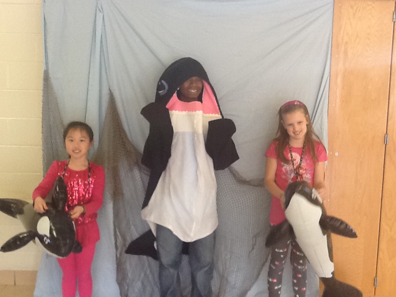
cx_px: 198
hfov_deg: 42.9
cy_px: 148
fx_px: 503
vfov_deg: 32.9
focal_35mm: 44
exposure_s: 1/30
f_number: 2.4
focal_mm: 2.03
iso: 80
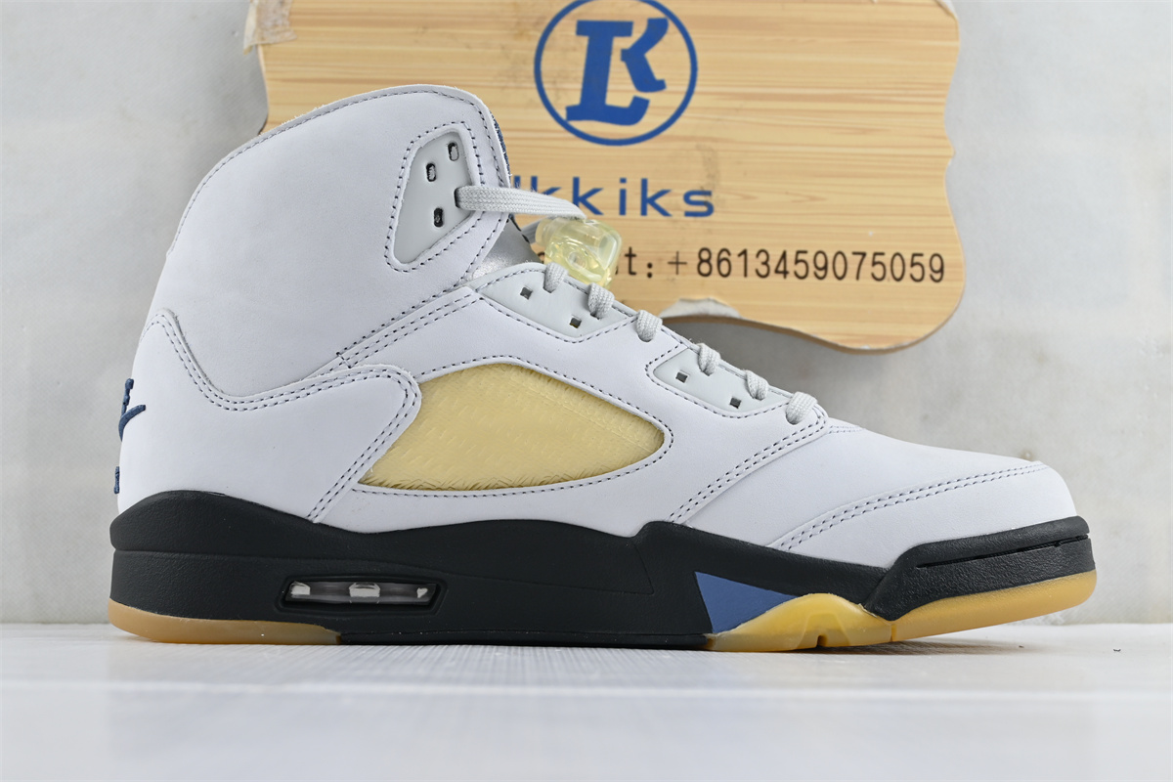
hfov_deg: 41.7
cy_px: 391
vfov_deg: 28.5
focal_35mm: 47
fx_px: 1539
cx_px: 586
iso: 100
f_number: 5
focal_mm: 31.5
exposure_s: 1/40
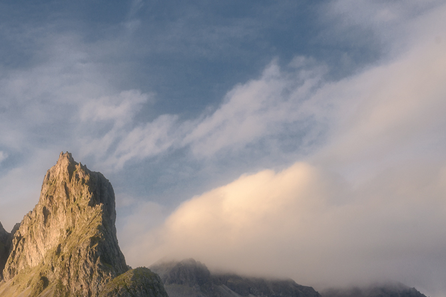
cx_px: -111
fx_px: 644
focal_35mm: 52
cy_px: 371
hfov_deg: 31.1
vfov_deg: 23.4
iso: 100
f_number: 13
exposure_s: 1/25
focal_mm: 17
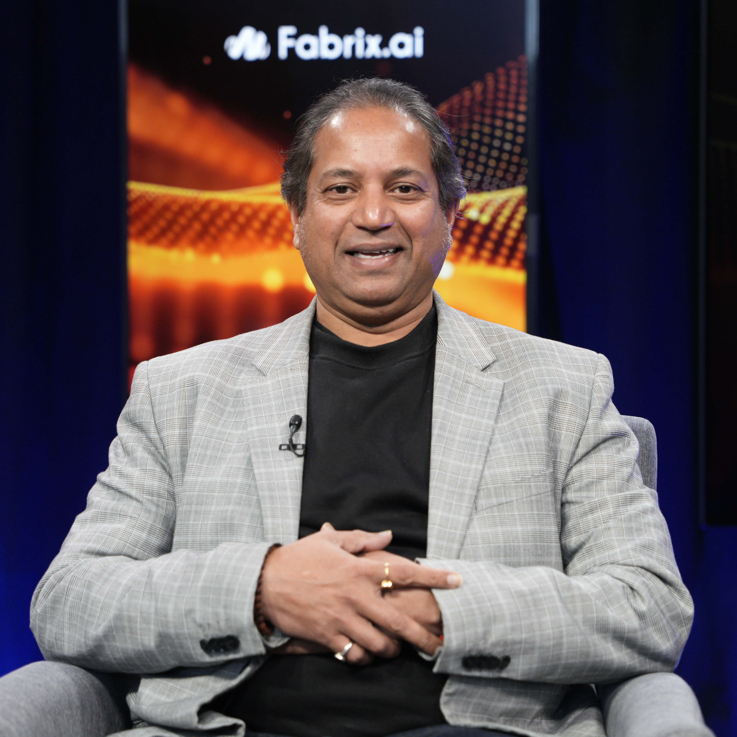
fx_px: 2409
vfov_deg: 17.4
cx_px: 414
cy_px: 361
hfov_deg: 17.4
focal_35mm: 100
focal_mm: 70
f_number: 3.2
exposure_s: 1/80
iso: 800
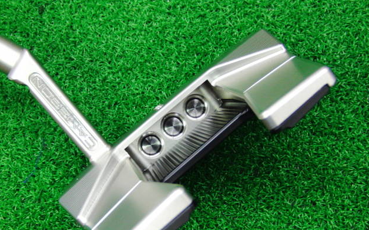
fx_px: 402
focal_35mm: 40
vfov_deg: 31.9
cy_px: 131
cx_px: 186
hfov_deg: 49.3
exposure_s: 1/30
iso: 400
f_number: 3.6
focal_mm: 6.42
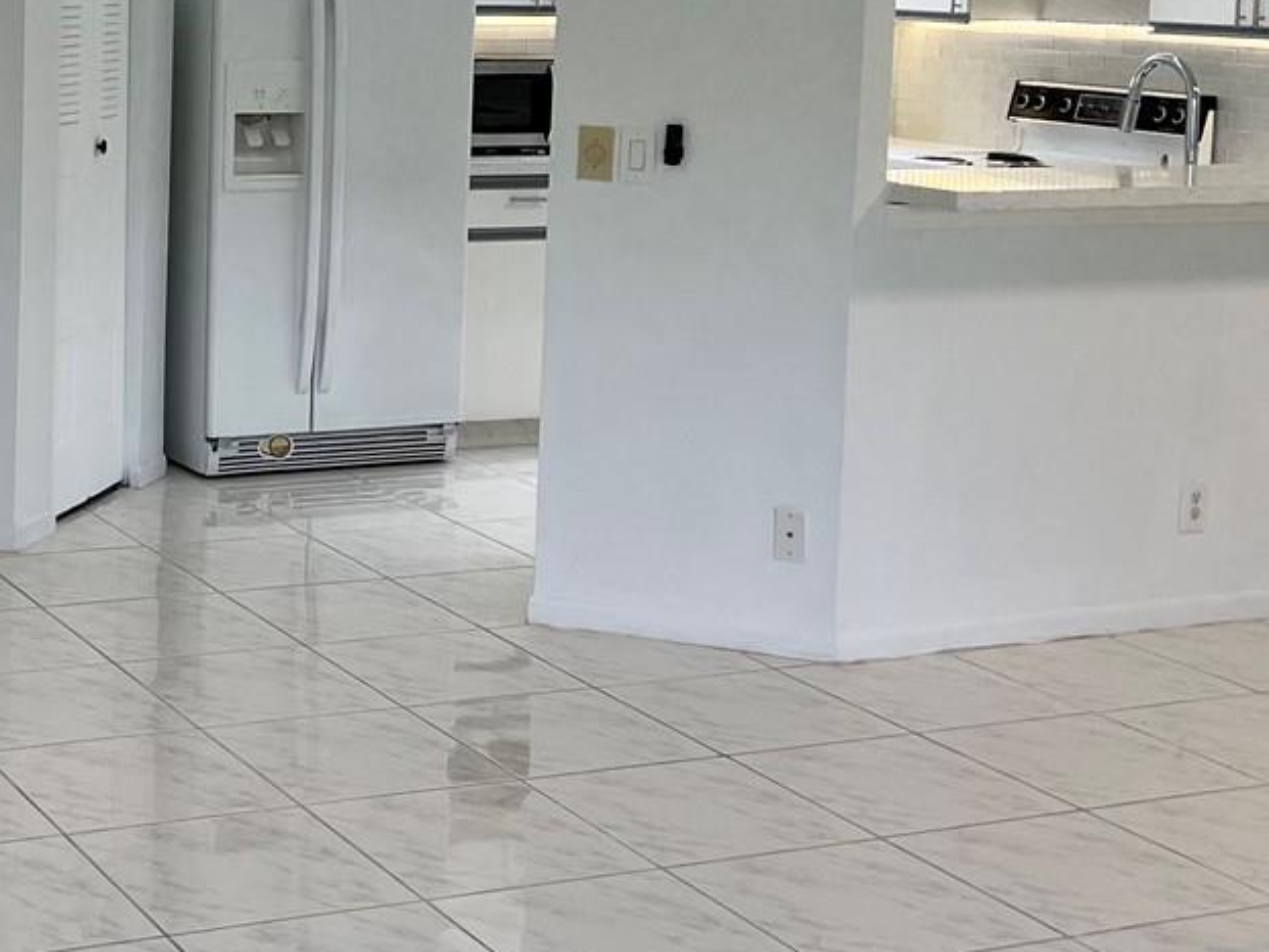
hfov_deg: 27.8
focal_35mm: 67
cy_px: 165
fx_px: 2457
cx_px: 108
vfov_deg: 21.6
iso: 64
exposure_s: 1/149
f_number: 1.5
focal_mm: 5.7
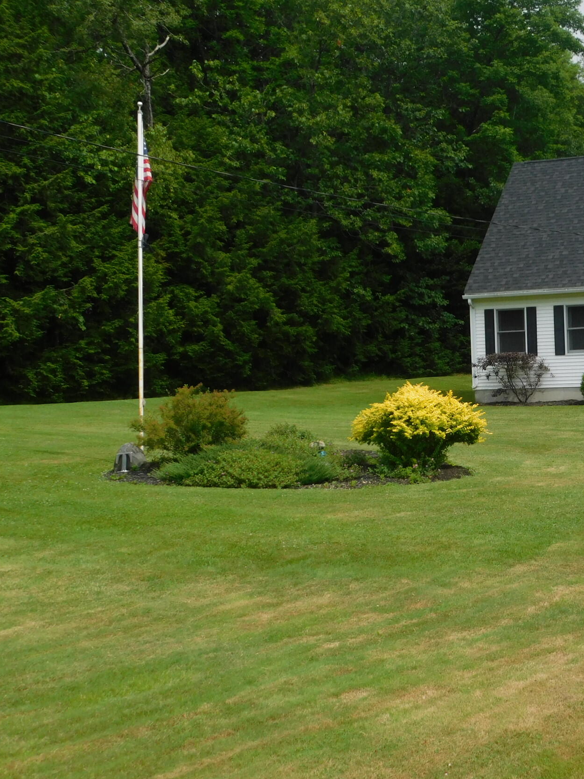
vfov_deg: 38.9
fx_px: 1102
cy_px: 383
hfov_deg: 28.6
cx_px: 523
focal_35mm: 49
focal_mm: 6.3
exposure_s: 1/1500
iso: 125
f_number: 3.5
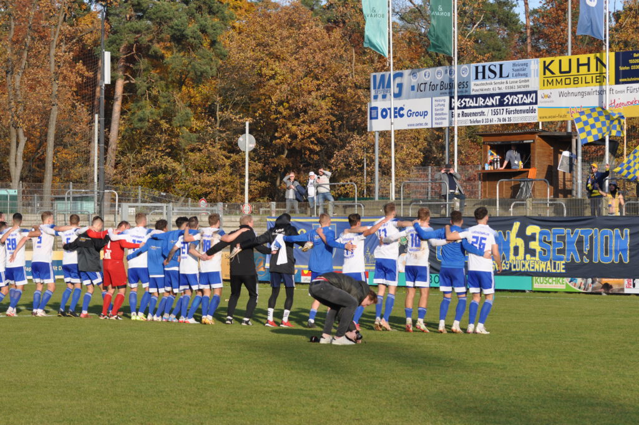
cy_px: 212
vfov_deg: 13.0
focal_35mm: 105
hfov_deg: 19.5
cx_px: 320
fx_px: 1861
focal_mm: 70
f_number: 6.3
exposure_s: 1/640
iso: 200
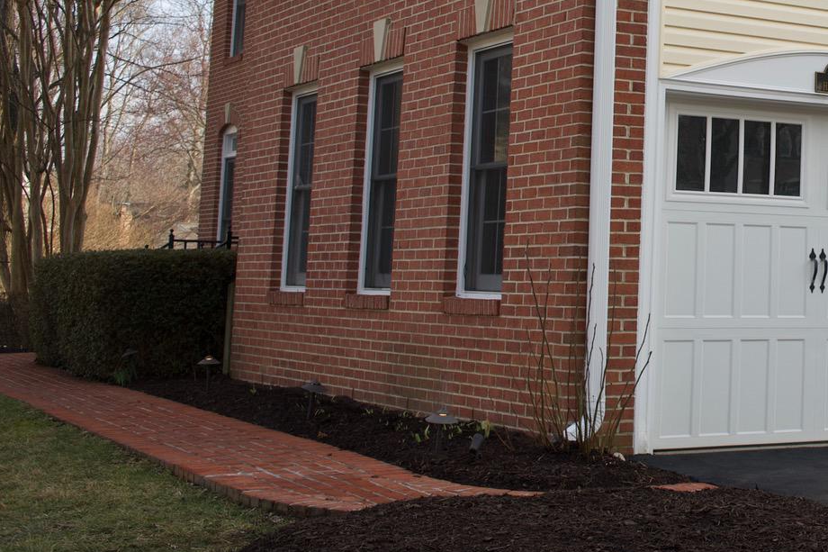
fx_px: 1587
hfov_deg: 26.9
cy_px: 66
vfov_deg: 19.4
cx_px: 907
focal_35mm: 69
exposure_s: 1/200
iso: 100
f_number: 5
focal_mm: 31
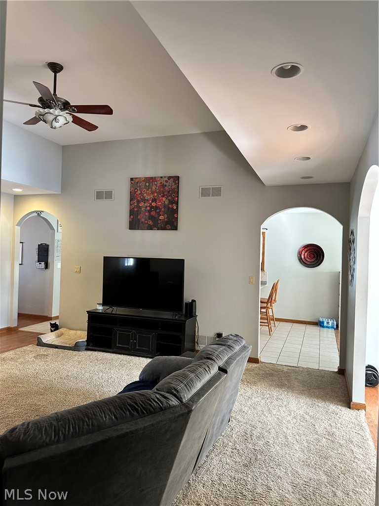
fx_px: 350
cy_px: 253
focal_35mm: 24
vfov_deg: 71.6
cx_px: 190
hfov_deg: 56.8
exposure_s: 1/60
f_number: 1.78
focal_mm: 6.86
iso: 160
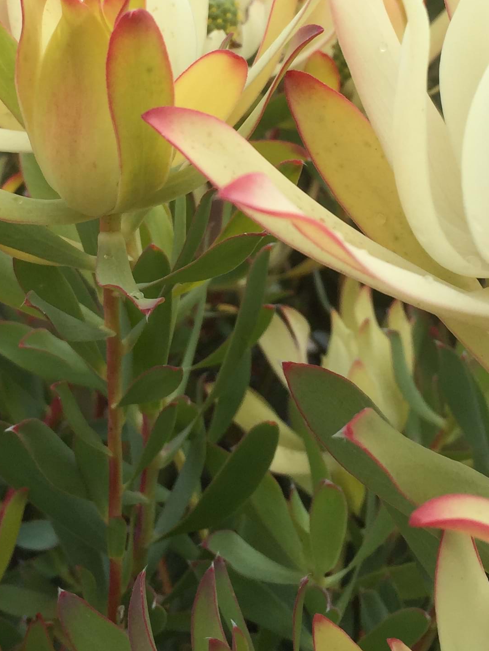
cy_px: 158
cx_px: 210
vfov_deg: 28.9
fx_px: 1243
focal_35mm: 66
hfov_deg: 22.2
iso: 32
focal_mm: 4.15
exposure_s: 1/824
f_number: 2.2
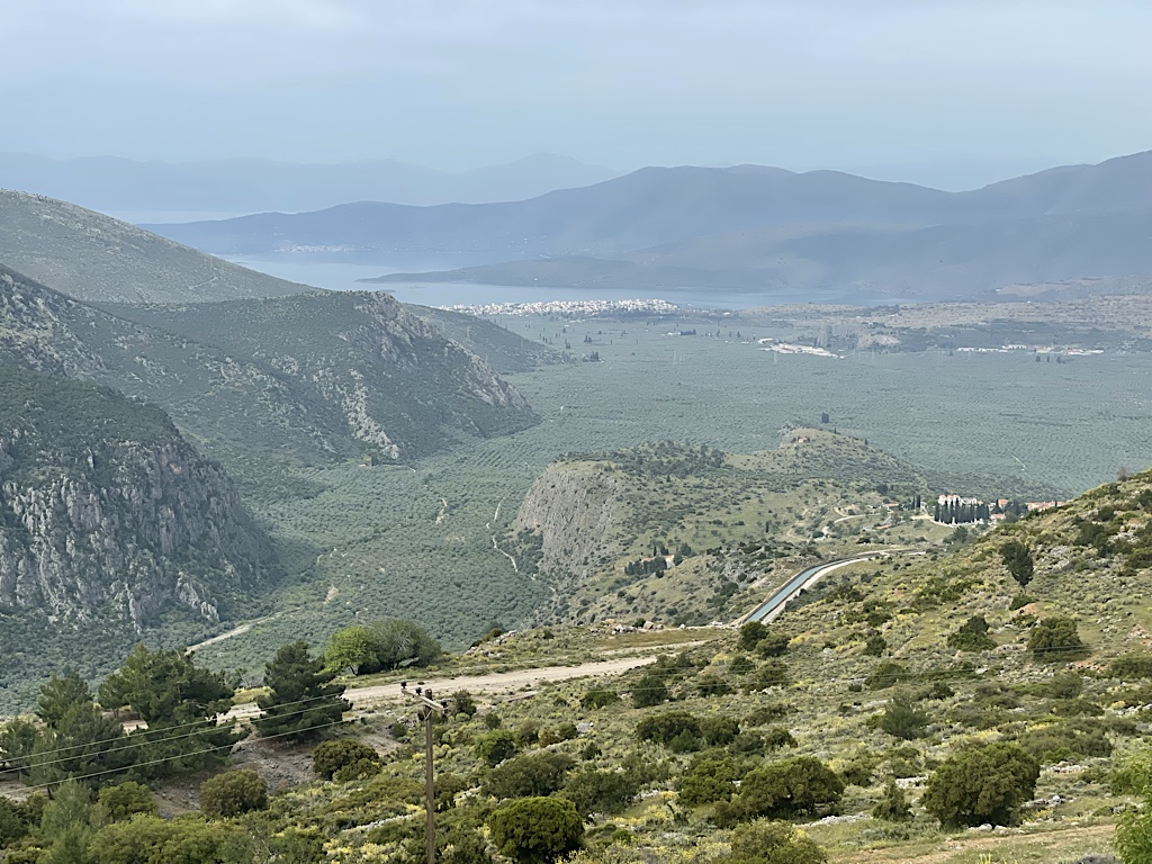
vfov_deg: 28.0
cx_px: 576
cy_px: 432
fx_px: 1731
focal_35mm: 52
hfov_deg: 36.8
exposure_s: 1/1170
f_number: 2
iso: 25
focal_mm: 6
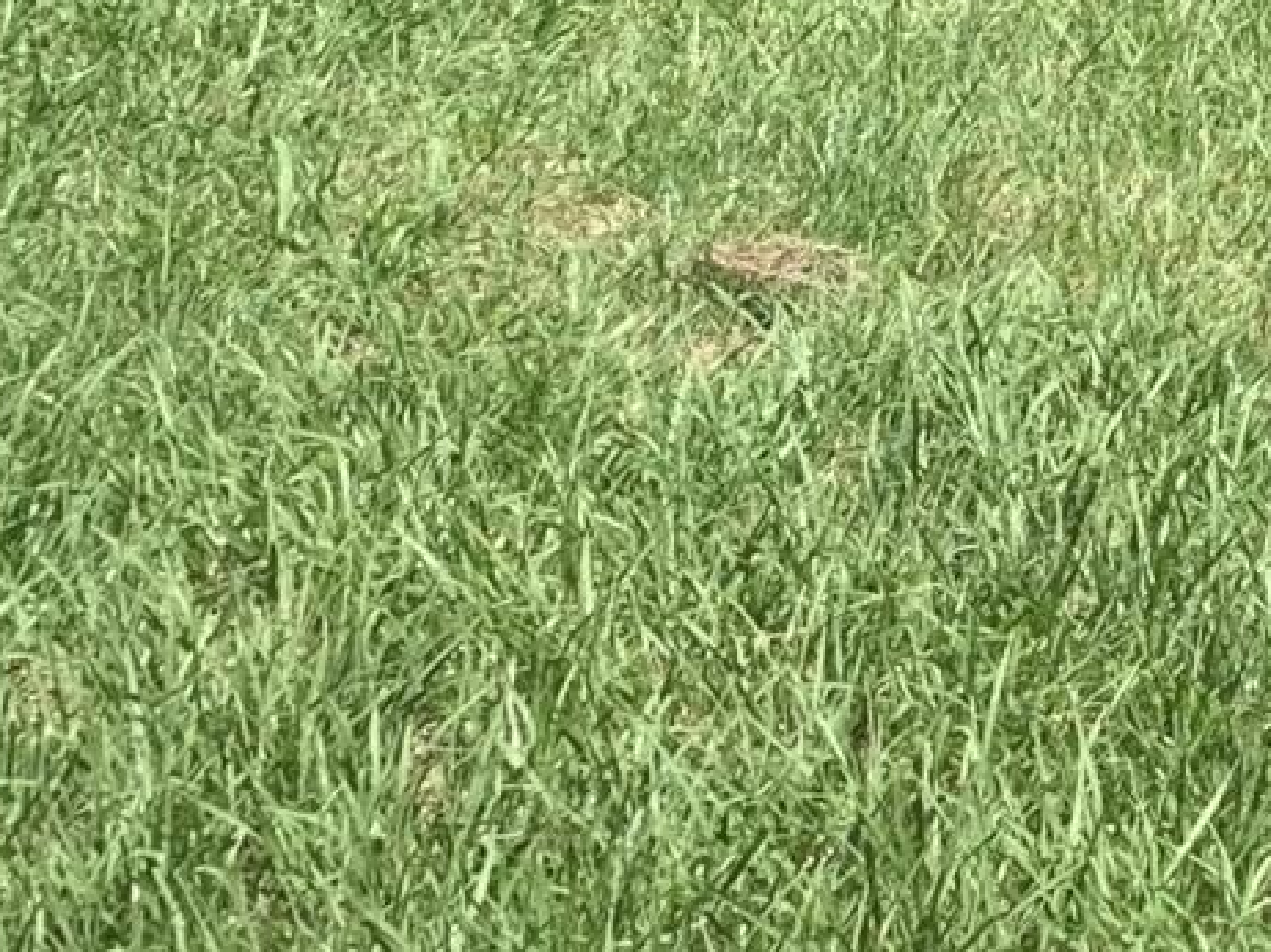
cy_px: -999
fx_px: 6202
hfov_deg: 11.0
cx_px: 2154
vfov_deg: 8.3
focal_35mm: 169
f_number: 1.8
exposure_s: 1/1054
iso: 25
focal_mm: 4.25
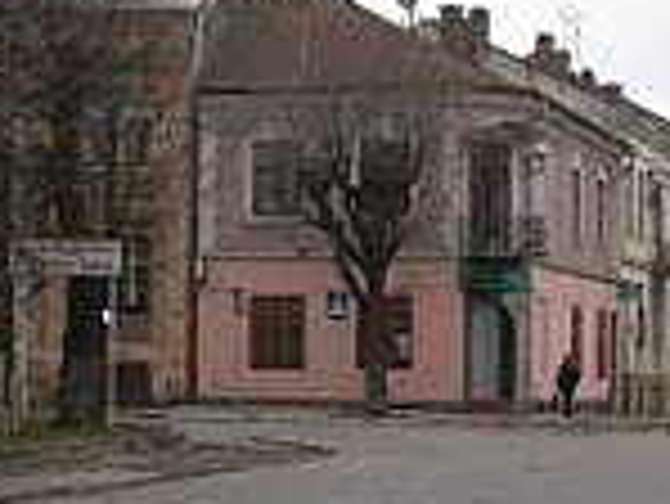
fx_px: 2208
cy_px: 472
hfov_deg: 17.1
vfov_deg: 12.9
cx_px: 544
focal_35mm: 114
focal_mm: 7.8
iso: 50
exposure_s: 1/47.2
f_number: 2.8
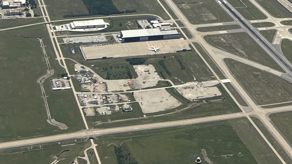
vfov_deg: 10.9
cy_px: -200
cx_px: 314
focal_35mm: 98
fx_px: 759
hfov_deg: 20.8
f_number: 1.5
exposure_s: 1/5587
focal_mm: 5.7
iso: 50
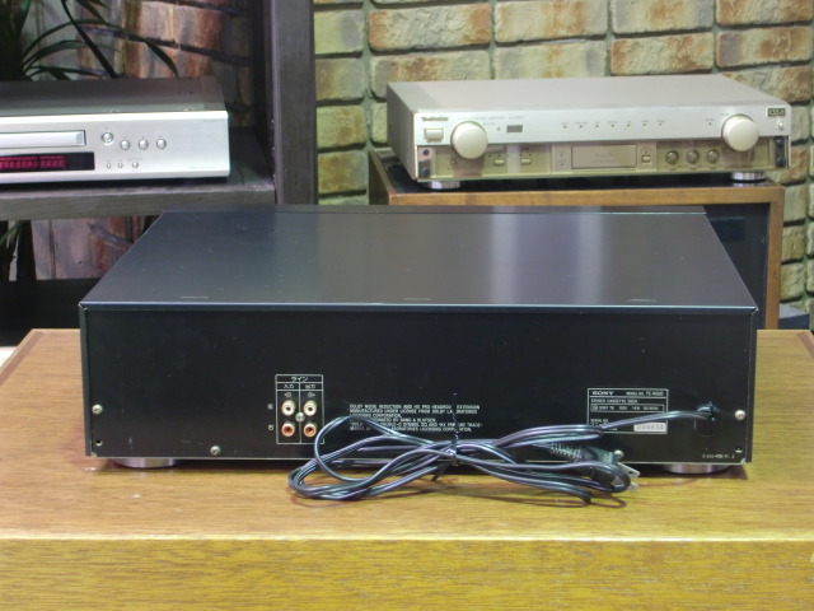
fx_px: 1858
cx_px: 407
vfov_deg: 18.7
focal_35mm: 79
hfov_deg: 24.7
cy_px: 306
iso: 200
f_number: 4.6
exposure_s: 1/4
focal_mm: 13.9
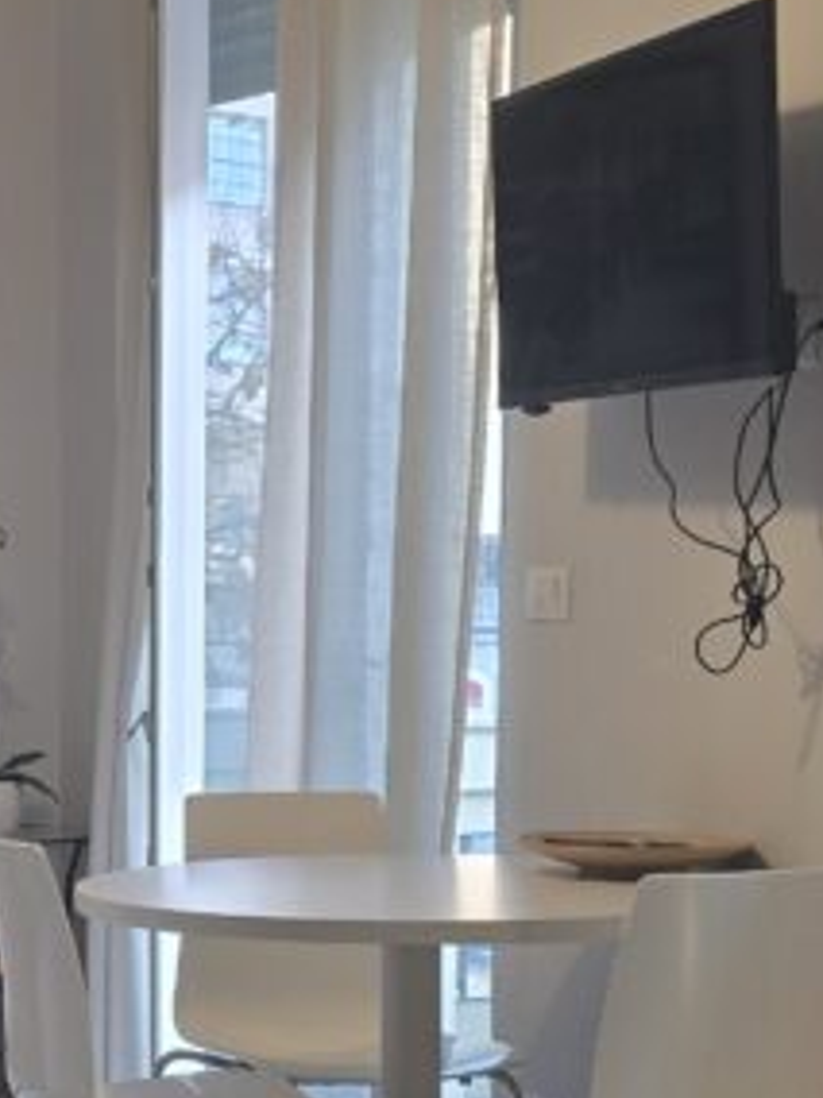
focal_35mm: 83
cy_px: 866
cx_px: -43
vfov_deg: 23.2
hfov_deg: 17.3
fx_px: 2631
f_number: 1.7
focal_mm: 6.3
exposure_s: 1/100
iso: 100
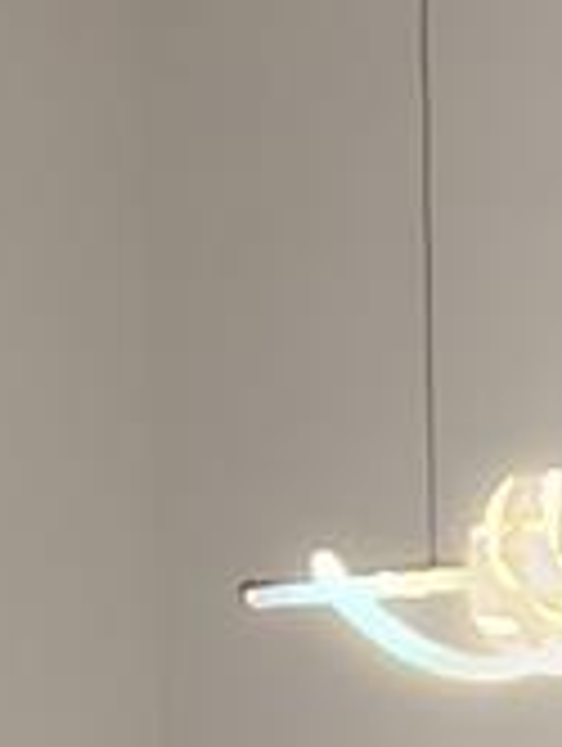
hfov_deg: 8.6
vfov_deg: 10.7
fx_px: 3735
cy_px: 1323
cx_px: 54
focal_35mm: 173
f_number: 1.8
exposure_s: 1/120
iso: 315
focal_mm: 5.56
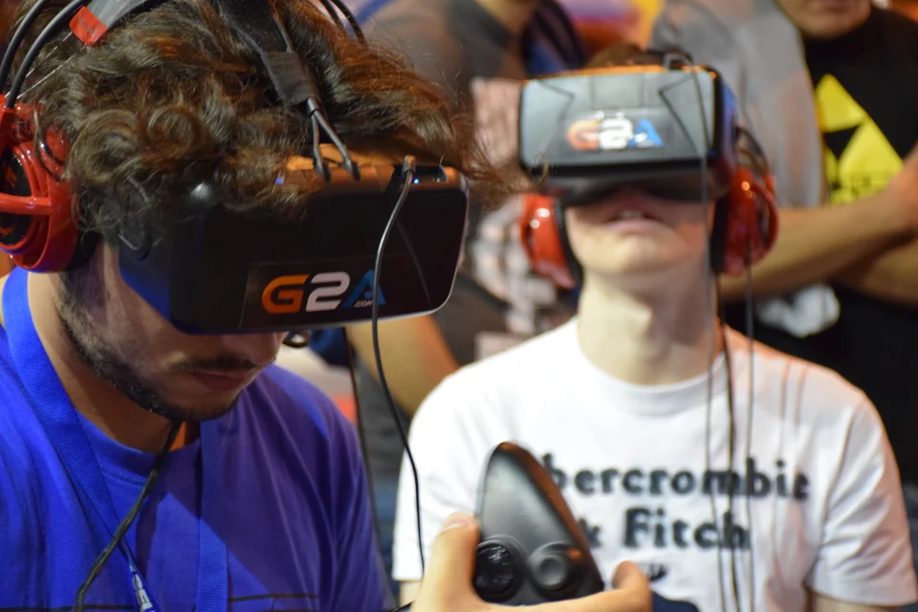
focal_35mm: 93
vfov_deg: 14.7
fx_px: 2371
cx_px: 459
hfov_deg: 21.9
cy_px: 306
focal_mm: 62
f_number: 5
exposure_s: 1/60
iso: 2800
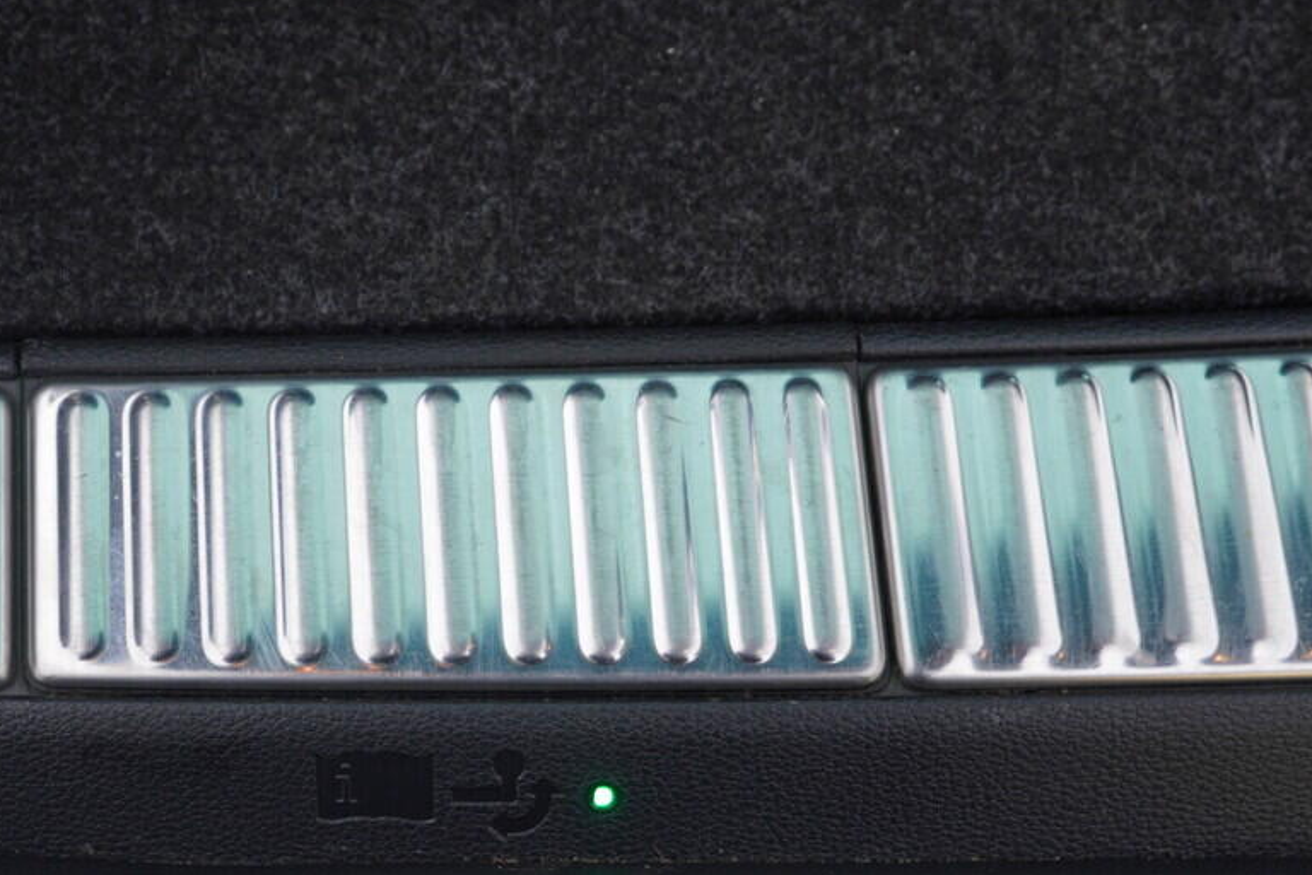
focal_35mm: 48
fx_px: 1749
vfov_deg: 27.9
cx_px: 507
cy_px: 577
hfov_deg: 40.9
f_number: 3.5
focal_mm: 24
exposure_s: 1/60
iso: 125
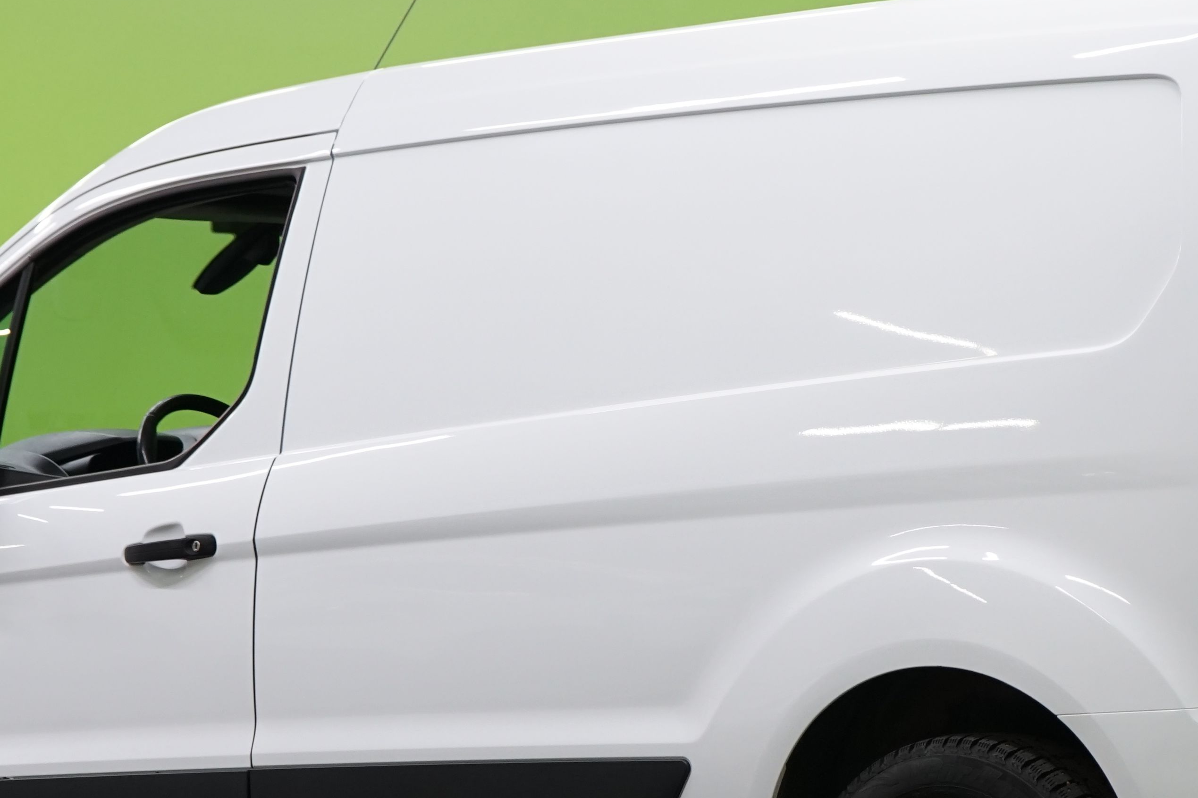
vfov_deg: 10.5
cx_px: 759
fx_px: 4326
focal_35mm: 130
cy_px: 590
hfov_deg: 15.7
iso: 800
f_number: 5.6
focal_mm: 55
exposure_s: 1/60
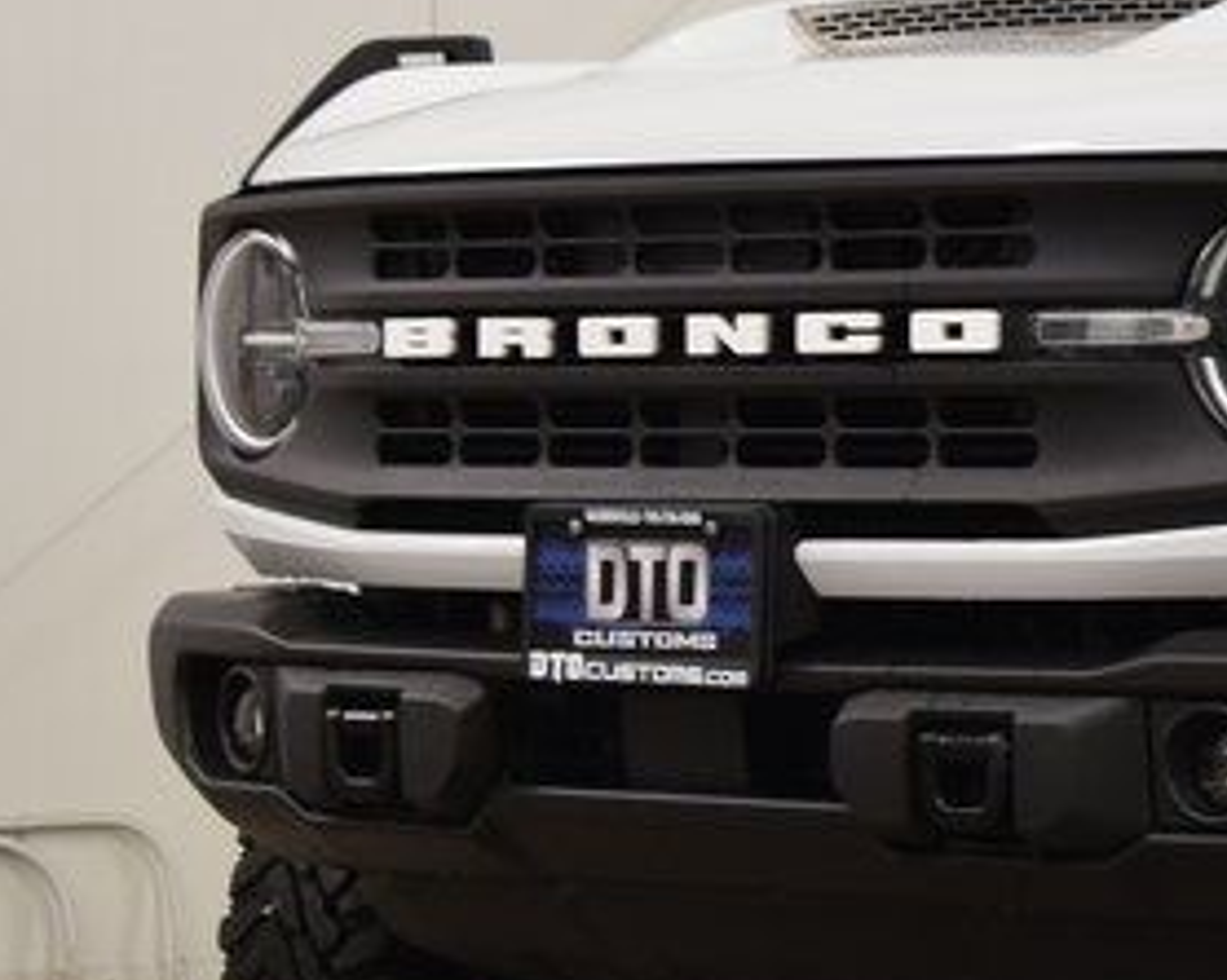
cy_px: 435
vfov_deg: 8.3
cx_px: 1880
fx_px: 6786
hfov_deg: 10.0
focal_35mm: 187
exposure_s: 1/30
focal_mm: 36
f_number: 7.1
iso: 500
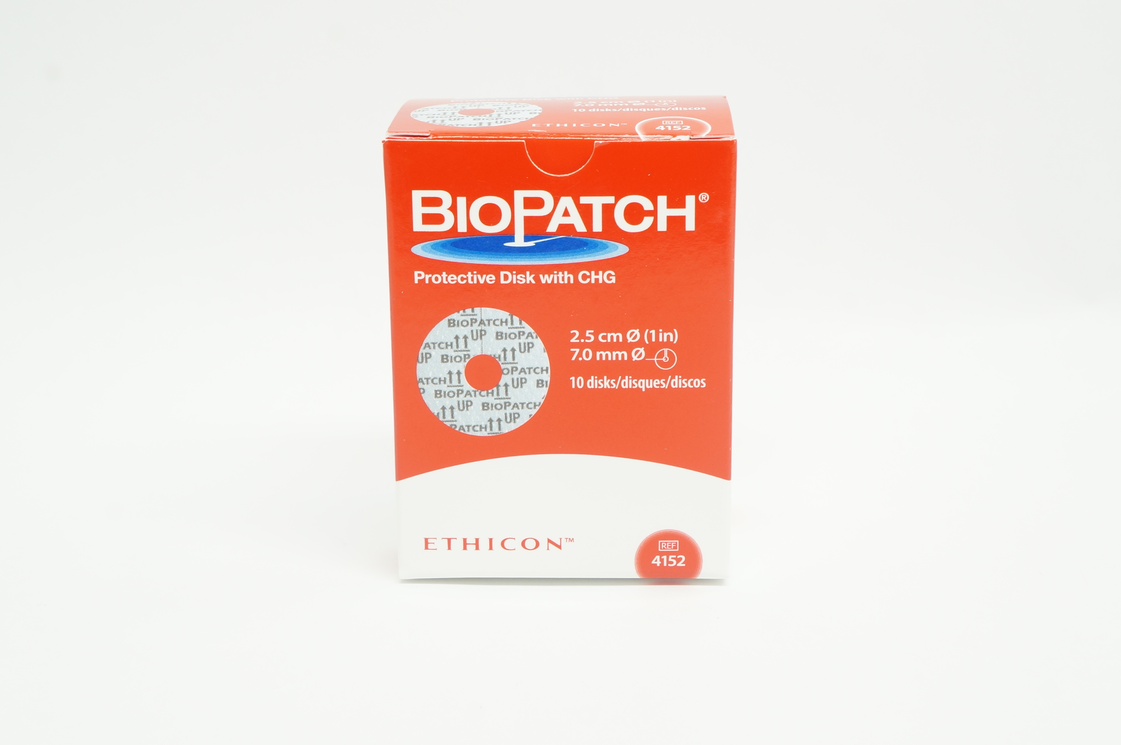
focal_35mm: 60
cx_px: 560
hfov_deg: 33.7
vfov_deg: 22.7
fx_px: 1853
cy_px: 344
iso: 400
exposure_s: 1/15
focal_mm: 35
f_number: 10
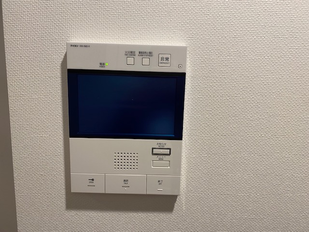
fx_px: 232
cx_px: 154
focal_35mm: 26
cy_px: 116
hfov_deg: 67.3
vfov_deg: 53.1
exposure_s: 1/50
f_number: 1.8
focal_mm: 4.25
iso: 100
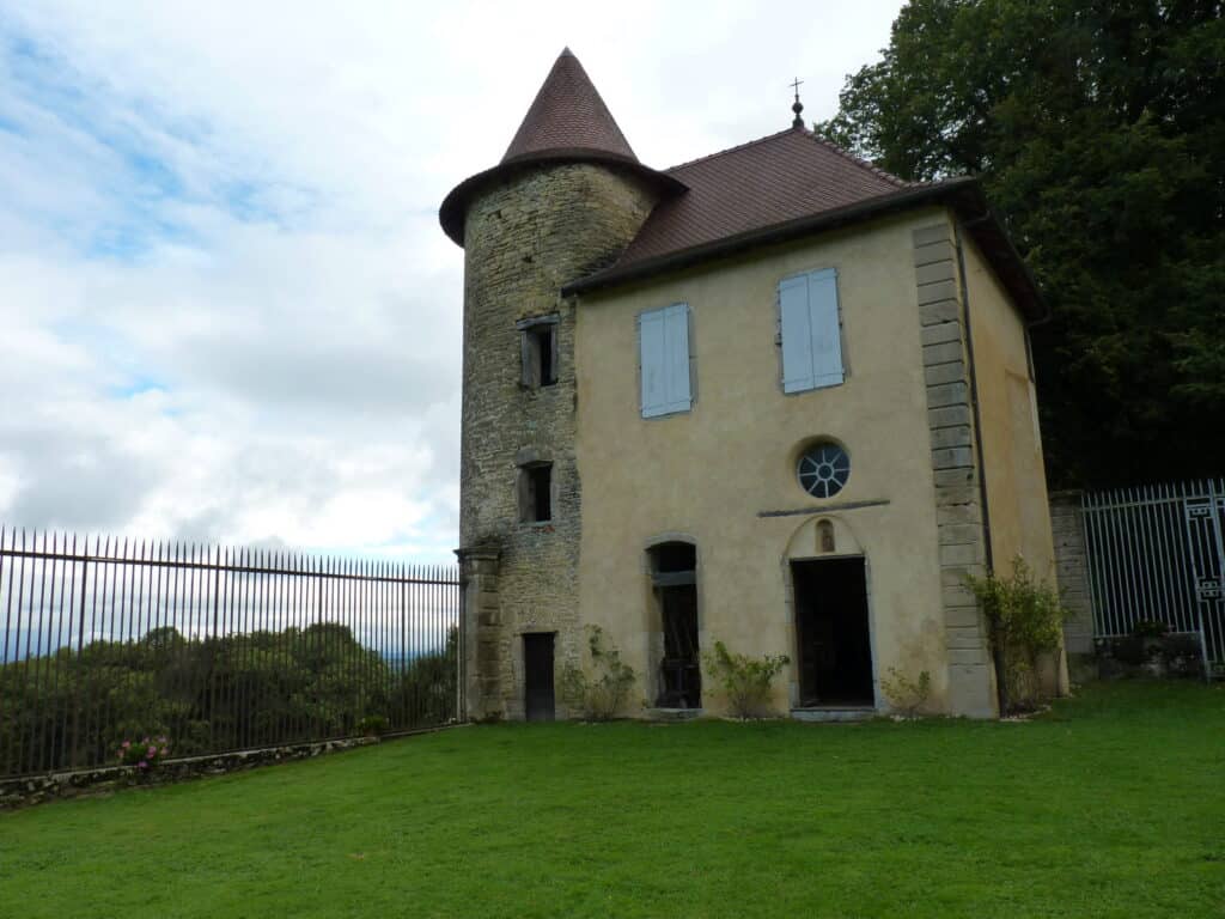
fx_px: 955
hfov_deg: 65.3
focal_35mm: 27
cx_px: 612
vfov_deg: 51.4
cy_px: 460
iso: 125
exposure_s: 1/250
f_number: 4.5
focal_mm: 4.8
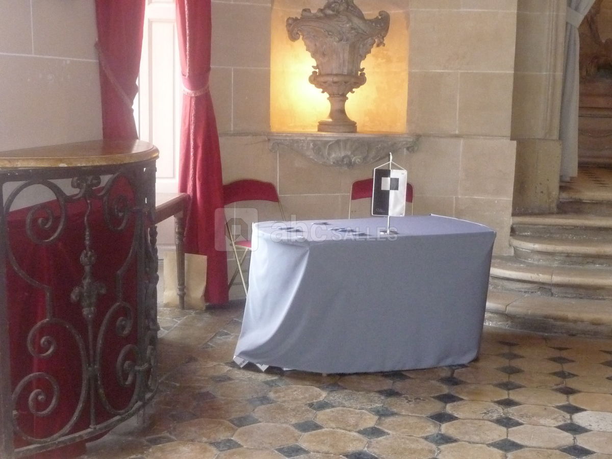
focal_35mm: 54
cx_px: 306
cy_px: 230
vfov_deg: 27.0
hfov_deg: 35.5
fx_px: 955
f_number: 3.9
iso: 640
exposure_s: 1/30
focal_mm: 6.7
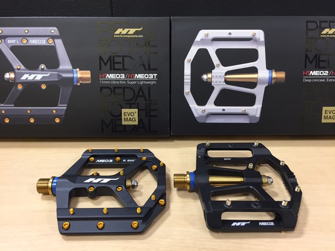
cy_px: 126
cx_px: 168
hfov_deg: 61.7
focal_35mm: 29
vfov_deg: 48.2
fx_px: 281
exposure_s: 1/30
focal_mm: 4.15
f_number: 2.2
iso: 64
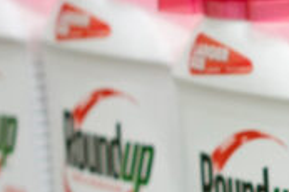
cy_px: 235
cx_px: 581
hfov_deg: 9.3
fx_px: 1660
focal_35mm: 207
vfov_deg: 6.6
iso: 100
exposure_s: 1/40
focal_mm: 35
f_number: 3.2
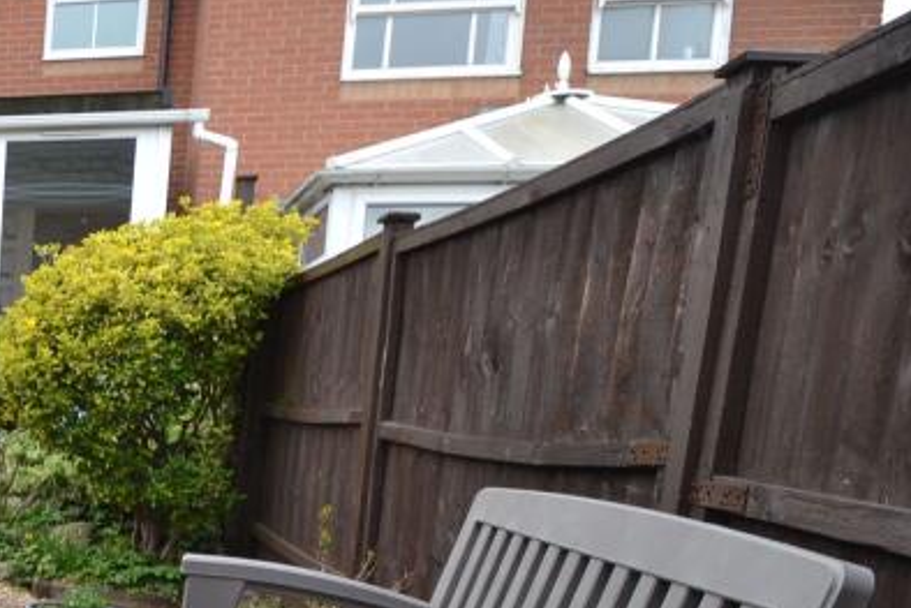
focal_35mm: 39
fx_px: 987
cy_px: 480
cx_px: -234
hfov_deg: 35.9
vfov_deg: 33.3
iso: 160
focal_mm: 10
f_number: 5.6
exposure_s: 1/125
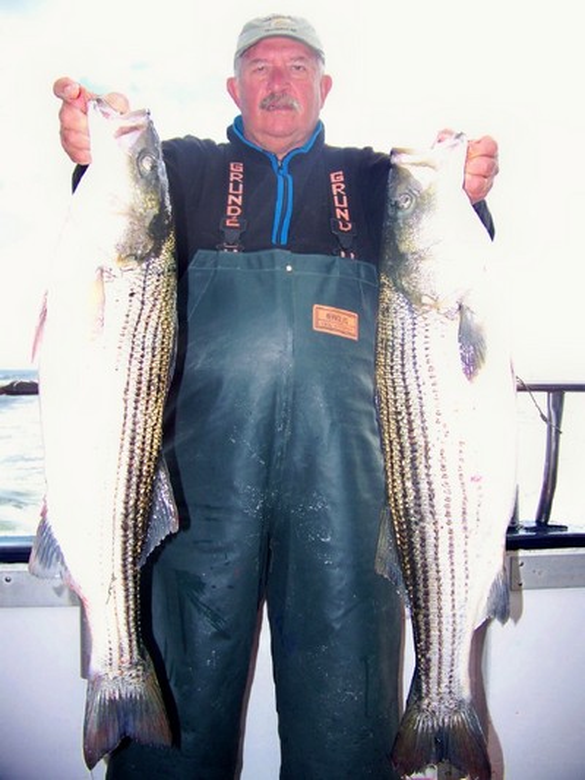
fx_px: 811
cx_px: 292
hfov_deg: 39.7
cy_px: 390
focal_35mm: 36
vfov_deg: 51.3
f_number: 2.8
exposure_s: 1/400
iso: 64
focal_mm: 5.85
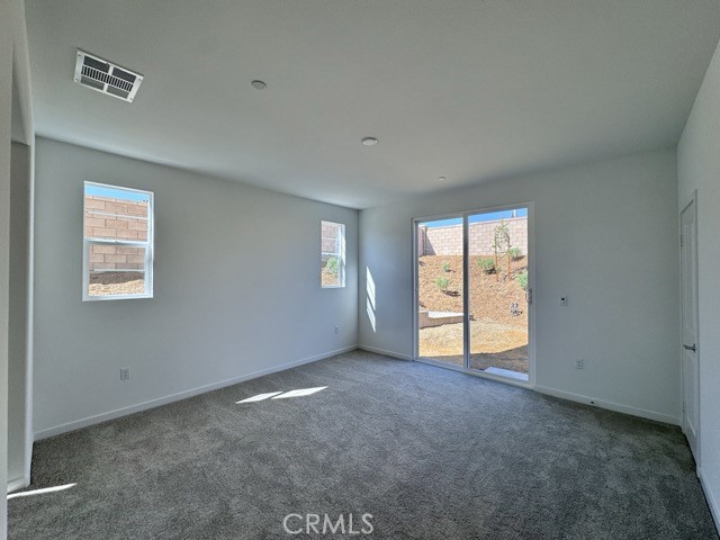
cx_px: 360
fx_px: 291
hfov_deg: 102.1
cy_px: 270
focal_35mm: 14
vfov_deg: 85.7
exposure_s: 1/254
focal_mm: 2.22
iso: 40
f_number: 2.2
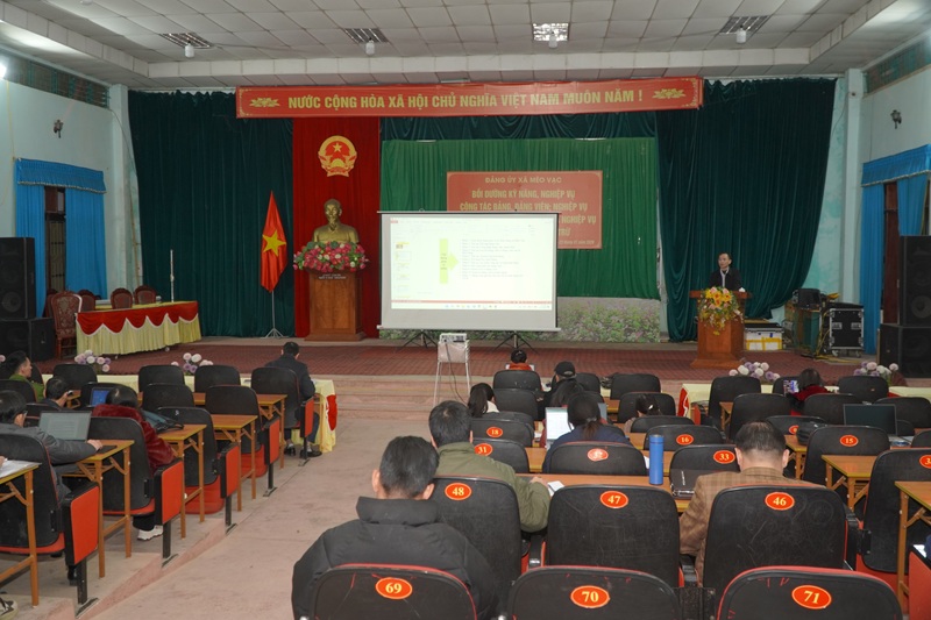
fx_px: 814
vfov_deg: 41.7
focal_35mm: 32
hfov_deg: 59.5
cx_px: 466
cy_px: 310
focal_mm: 21
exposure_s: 1/80
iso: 800
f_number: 4
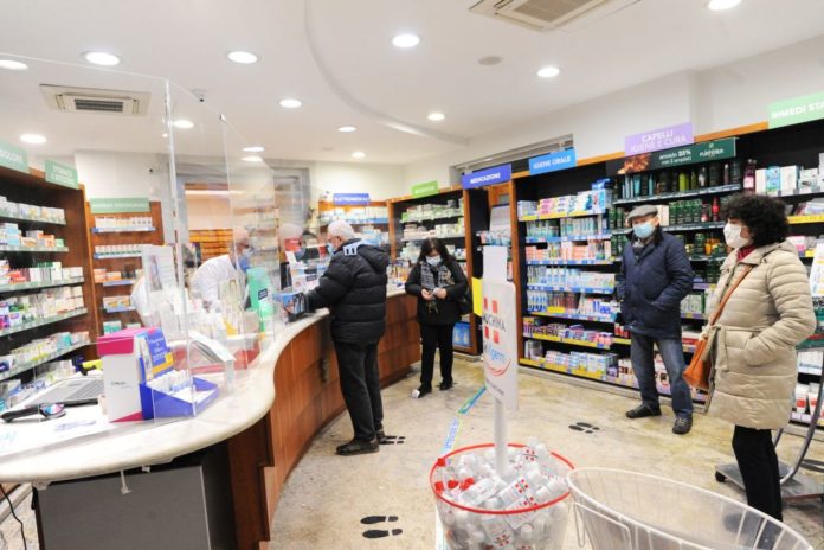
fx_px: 458
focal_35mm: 20
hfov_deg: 84.0
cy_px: 275
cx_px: 412
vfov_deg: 61.9
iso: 4000
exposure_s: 1/250
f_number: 6.3
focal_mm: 20
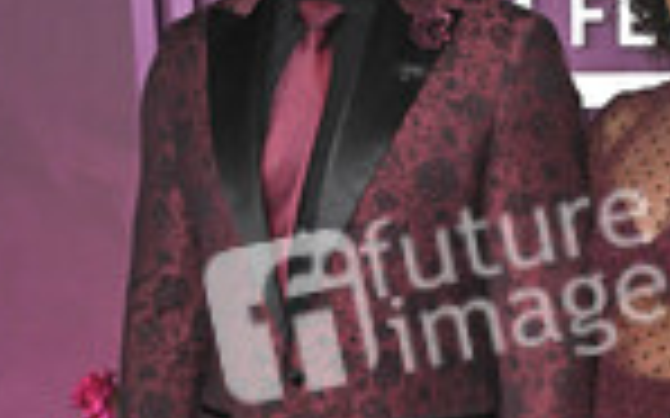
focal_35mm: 96
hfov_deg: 21.3
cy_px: 521
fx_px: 1752
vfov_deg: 13.2
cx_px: 567
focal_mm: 35
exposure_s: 1/320
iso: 2500
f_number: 5.6
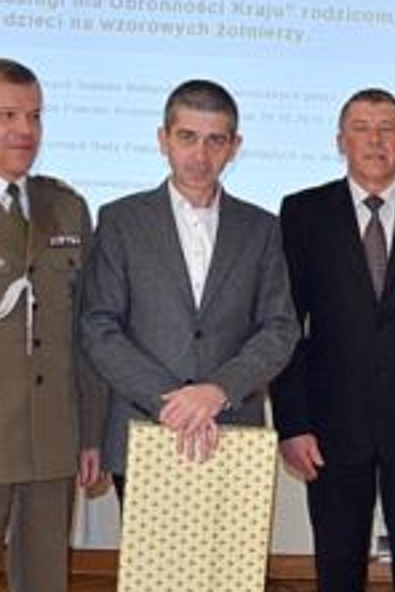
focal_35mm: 89
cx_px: 530
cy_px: 419
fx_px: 1465
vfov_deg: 22.7
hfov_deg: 14.6
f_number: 3.8
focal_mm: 22
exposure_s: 1/80
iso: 400
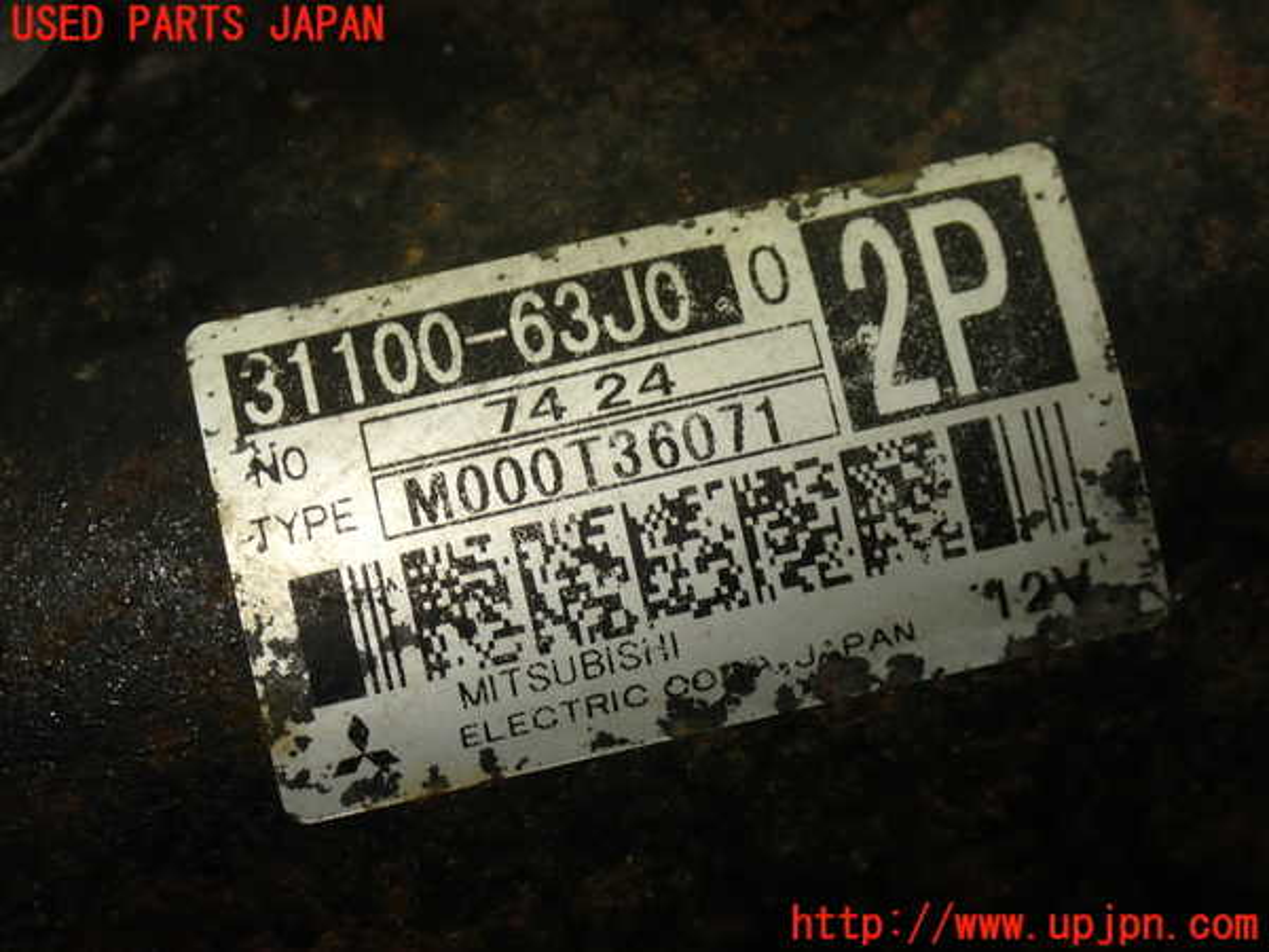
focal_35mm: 67
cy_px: 476
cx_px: 634
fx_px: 2456
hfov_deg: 29.0
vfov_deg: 21.9
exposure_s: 1/100
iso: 200
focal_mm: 11.88
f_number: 3.8
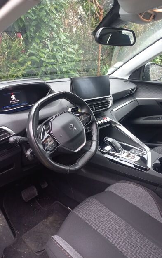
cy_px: 131
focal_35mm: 27
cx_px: 86
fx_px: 191
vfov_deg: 68.4
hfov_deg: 46.0
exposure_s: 1/50
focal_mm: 4.6
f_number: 1.8
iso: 100
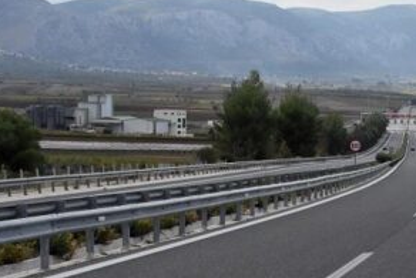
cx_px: 396
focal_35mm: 100
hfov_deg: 19.9
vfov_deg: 13.5
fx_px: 1156
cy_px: 278
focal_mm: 28
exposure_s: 1/3200
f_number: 7.1
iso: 1600
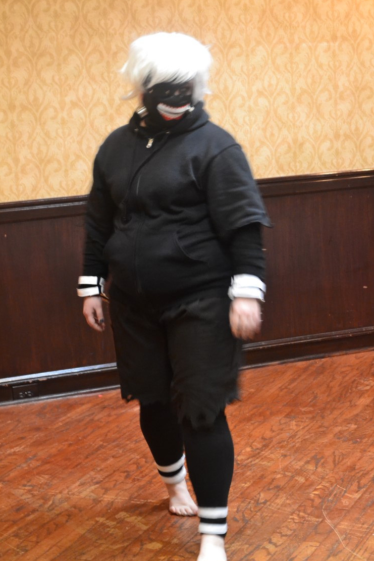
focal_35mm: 86
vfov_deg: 23.8
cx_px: 184
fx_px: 1332
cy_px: 288
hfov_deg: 16.0
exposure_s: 1/8
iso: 3200
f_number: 5.6
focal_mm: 55
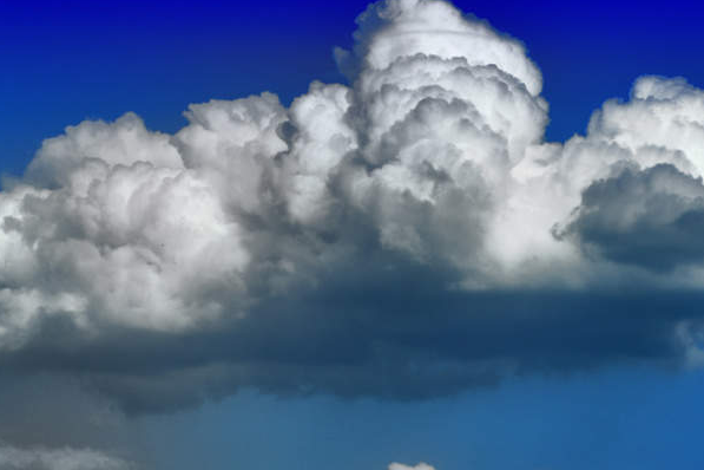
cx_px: 557
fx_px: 3578
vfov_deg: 7.5
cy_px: 521
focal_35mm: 183
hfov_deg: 11.2
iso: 200
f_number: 14
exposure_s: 1/800
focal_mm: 78
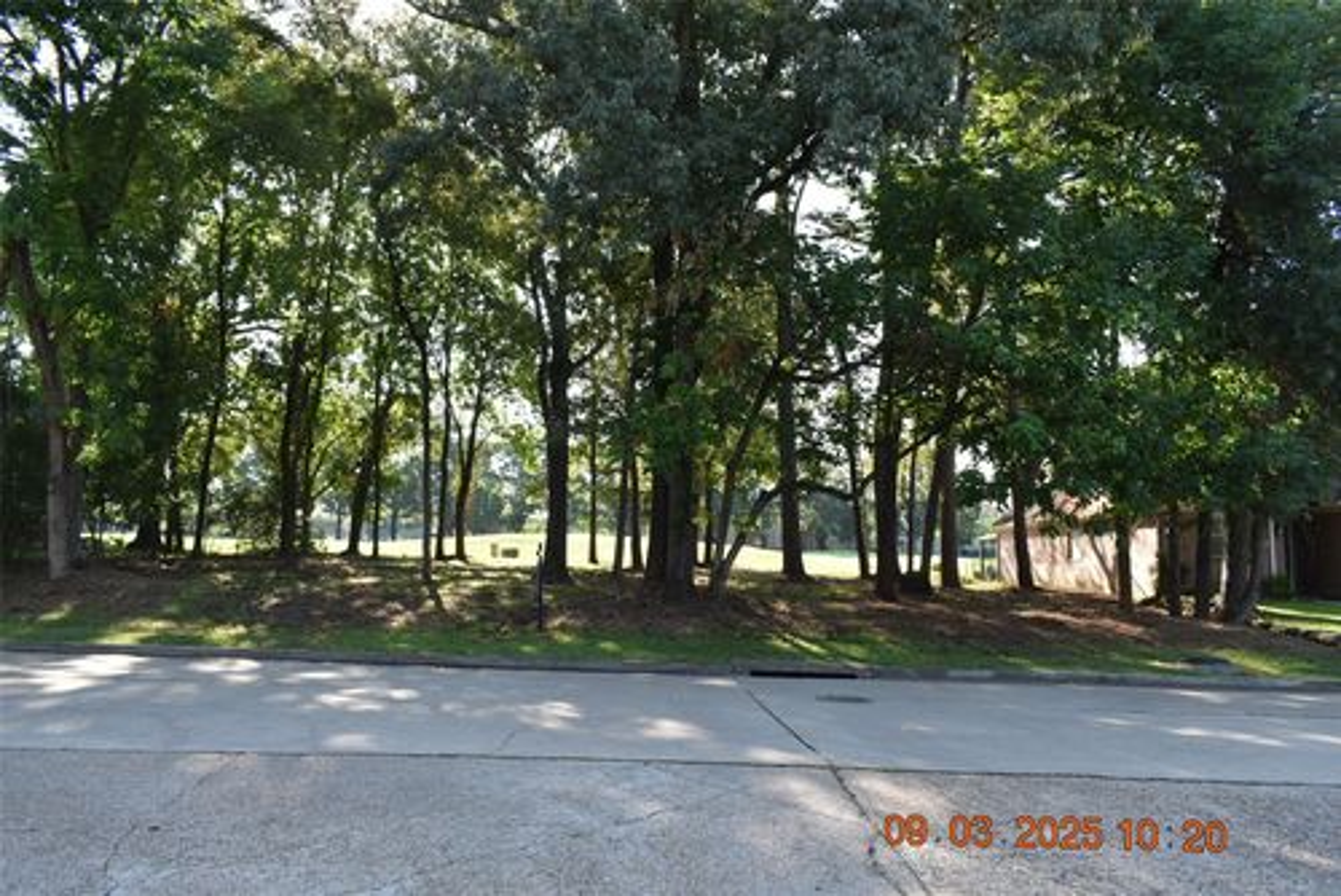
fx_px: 1006
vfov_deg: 48.0
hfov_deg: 67.4
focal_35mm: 27
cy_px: 448
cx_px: 670
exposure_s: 1/200
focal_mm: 18
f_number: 7.1
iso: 400
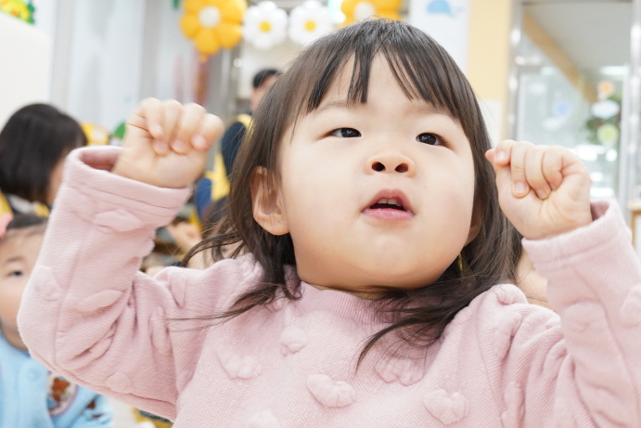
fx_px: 1407
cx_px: 348
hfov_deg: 25.7
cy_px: 203
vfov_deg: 17.3
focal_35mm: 79
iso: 2500
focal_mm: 42
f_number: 7.1
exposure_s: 1/40
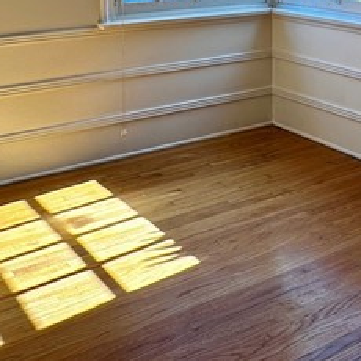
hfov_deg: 31.1
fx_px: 649
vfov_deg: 28.1
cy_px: -42
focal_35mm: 55
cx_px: 201
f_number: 2.2
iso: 40
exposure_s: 1/148
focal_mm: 2.22
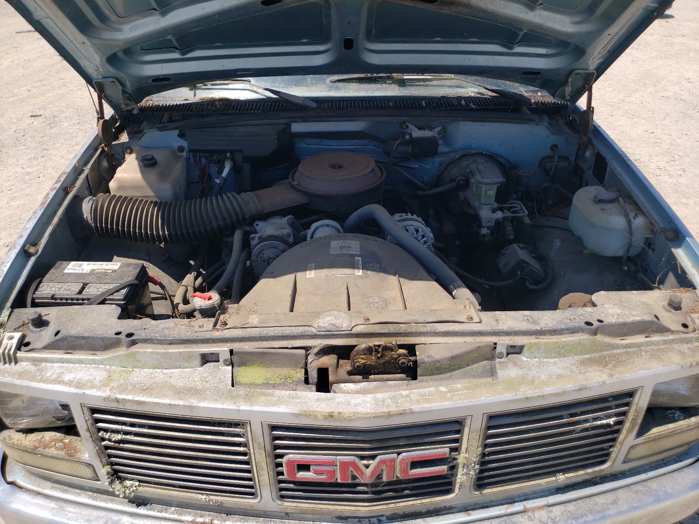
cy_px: 262
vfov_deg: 53.1
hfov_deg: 67.3
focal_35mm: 26
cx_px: 350
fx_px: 525
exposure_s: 1/3333
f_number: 1.5
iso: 50
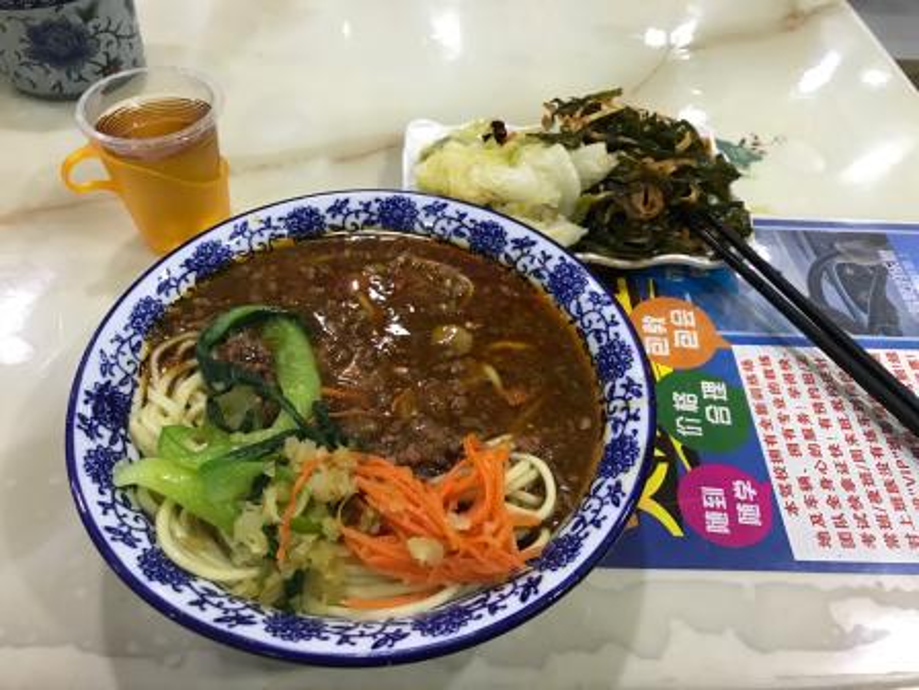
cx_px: 460
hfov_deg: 63.4
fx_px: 743
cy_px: 345
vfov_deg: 49.7
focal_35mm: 28
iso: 50
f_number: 1.8
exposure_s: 1/17
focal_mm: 3.99
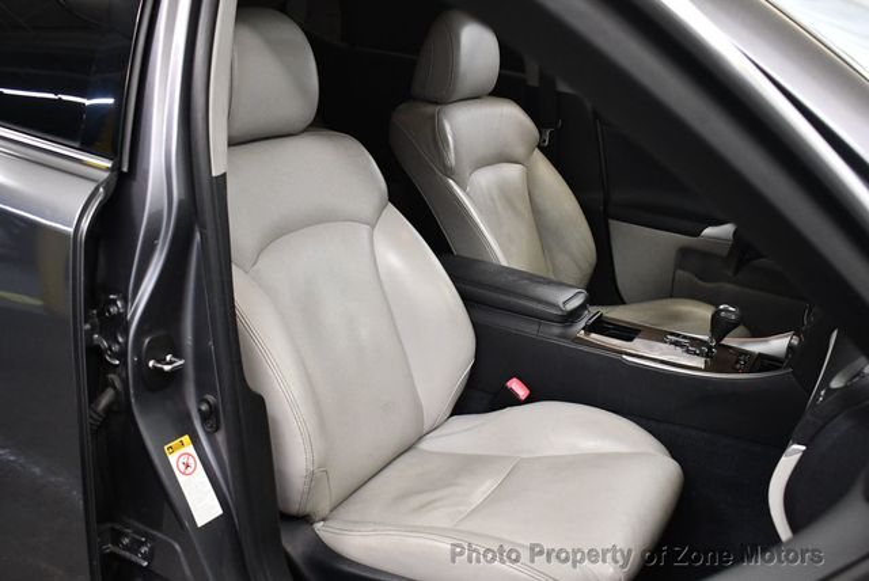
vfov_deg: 36.9
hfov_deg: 53.1
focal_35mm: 36
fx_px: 870
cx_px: 434
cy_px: 290
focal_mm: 18
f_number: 3.5
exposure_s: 1/125
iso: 2200
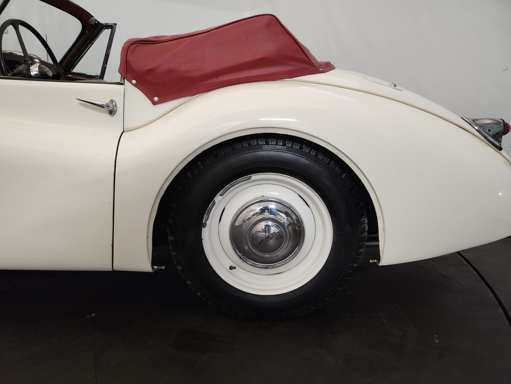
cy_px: 192
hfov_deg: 71.6
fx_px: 354
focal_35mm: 24
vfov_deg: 56.8
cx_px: 256
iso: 500
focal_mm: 5
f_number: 1.8
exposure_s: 1/33.3
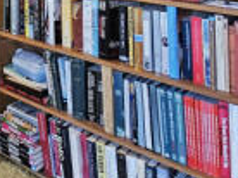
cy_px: -72
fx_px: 377
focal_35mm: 55
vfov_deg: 22.7
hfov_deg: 26.5
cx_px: -110
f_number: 2.2
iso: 200
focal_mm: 2.2
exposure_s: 1/50
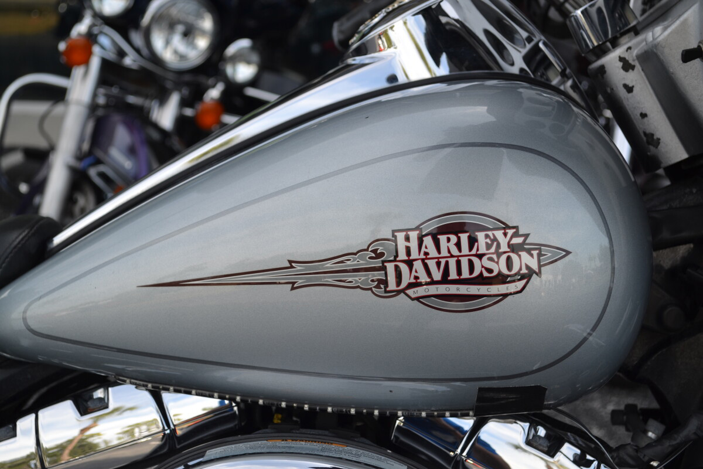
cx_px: 352
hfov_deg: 31.9
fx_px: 1230
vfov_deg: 21.6
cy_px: 234
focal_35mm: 63
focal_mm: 42
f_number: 6.3
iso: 100
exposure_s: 1/160
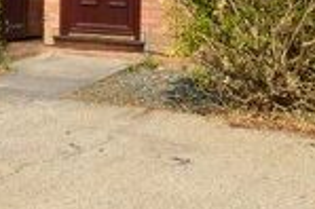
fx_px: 1110
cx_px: -47
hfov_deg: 15.6
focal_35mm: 127
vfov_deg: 10.0
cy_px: -211
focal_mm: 18
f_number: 9
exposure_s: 1/320
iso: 100
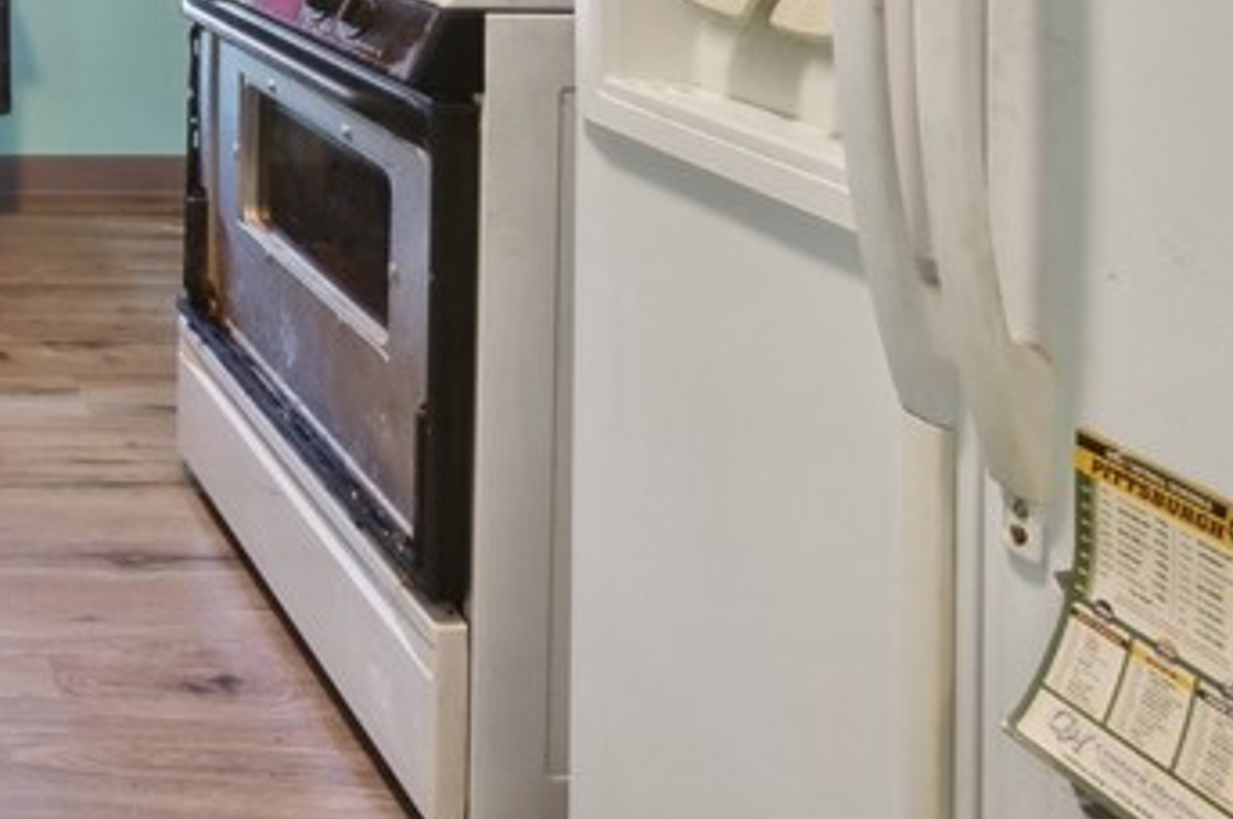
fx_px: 1300
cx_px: -280
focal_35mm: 38
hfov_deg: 37.2
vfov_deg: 28.2
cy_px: -275
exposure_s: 1/1.43
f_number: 11
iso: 50
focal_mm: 12
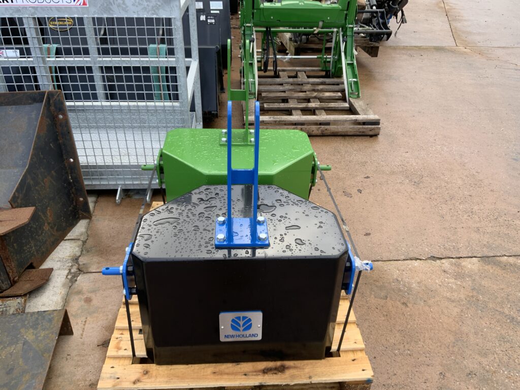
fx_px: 436
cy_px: 195
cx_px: 260
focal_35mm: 29
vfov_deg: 48.2
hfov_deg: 61.7
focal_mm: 3
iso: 16
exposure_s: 1/224
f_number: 1.8
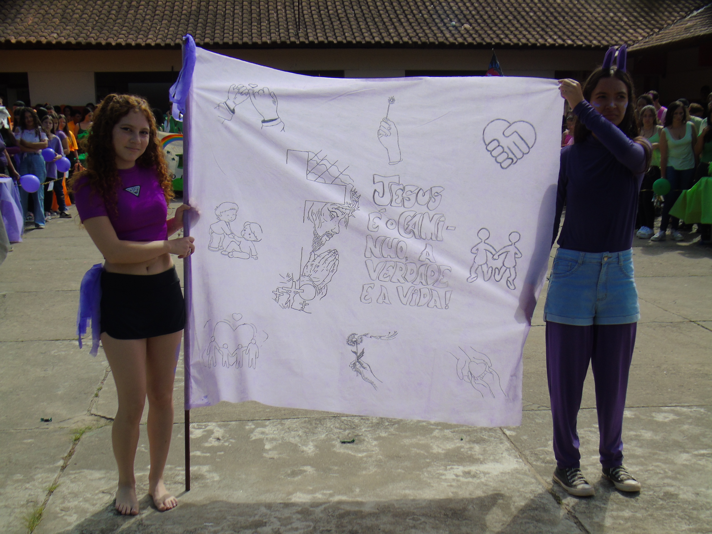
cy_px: 267
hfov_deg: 41.2
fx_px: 946
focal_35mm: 46
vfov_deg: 31.5
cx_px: 356
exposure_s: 1/800
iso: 80
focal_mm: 8.2
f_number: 4.1
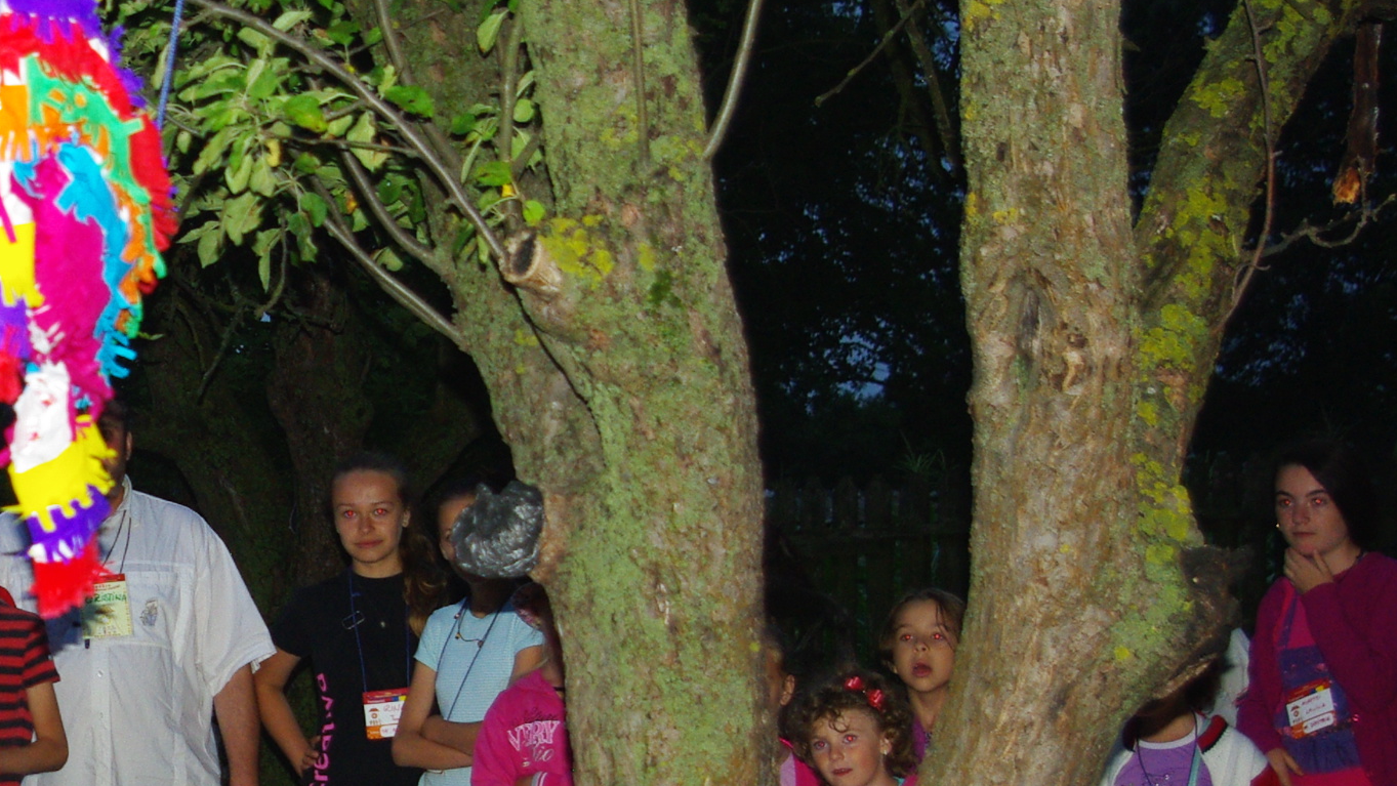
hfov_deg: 21.0
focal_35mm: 97
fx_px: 3594
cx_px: -90
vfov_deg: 12.5
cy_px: 511
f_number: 4
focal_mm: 28
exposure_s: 1/45
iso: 400
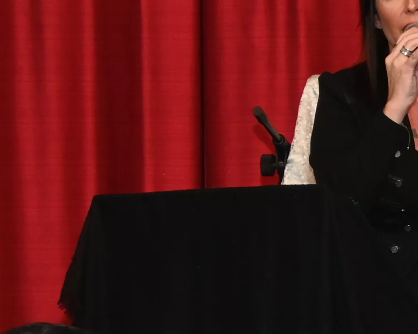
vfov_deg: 4.0
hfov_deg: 4.9
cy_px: 350
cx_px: 895
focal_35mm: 384
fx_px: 4749
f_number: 6.3
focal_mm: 50
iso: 400
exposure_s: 1/60
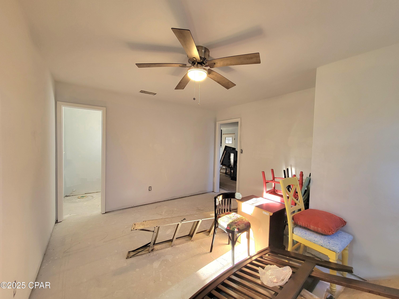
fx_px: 150
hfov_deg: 106.2
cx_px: 200
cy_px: 150
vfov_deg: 89.9
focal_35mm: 13
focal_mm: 2.2
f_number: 2.2
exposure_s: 1/60.2
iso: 125
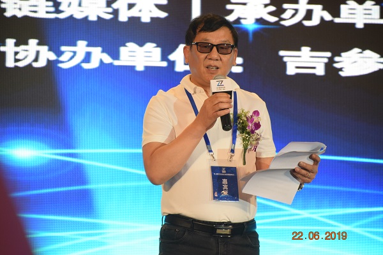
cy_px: 128
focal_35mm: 255
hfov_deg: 8.1
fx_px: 2713
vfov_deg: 5.4
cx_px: 192
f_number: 6
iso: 1000
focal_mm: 170
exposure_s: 1/100
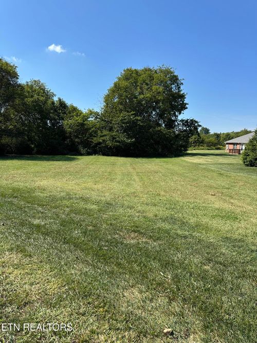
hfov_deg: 56.8
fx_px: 238
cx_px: 128
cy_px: 172
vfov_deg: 71.6
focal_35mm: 24
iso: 80
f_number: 1.78
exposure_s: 1/3155
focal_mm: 6.86
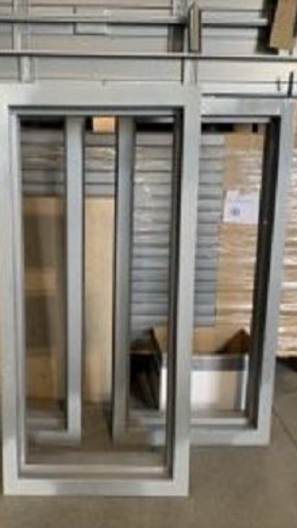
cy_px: 265
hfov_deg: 39.7
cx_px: 99
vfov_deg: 66.1
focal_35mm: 29
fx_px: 406
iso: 125
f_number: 1.8
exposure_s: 1/60
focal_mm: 4.25
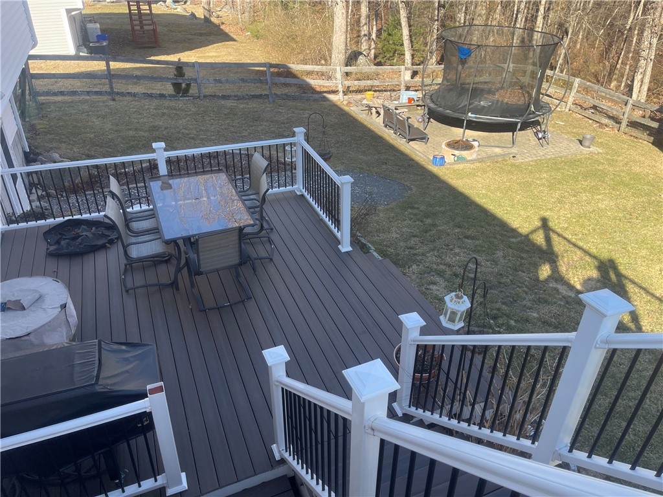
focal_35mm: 25
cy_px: 248
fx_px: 479
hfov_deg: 69.4
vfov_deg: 54.9
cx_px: 332
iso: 32
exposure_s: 1/660
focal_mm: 5.1
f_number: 1.6
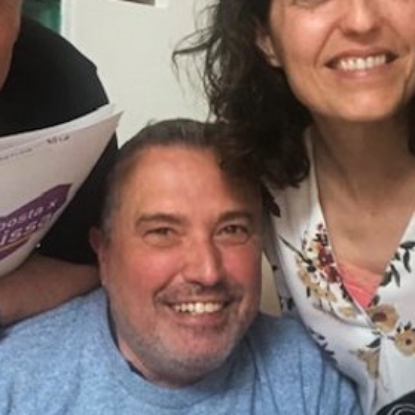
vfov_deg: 24.6
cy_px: 246
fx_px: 949
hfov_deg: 24.6
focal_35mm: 70
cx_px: 159
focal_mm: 2.87
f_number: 2.2
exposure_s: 1/50
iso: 200
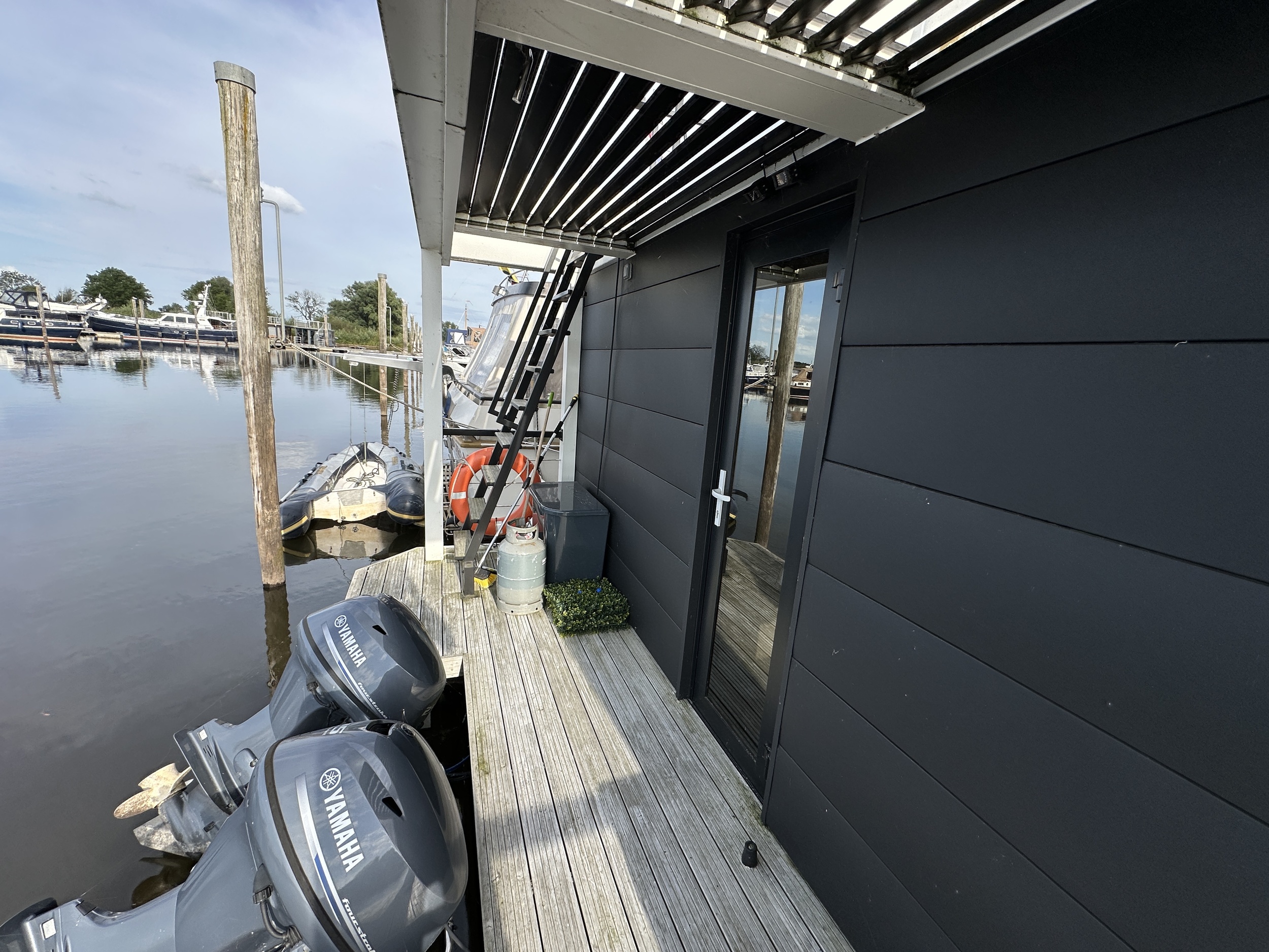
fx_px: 513
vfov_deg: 85.7
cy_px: 476
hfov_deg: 102.1
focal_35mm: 14
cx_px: 634
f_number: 2.2
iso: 50
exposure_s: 1/1072
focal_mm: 2.22
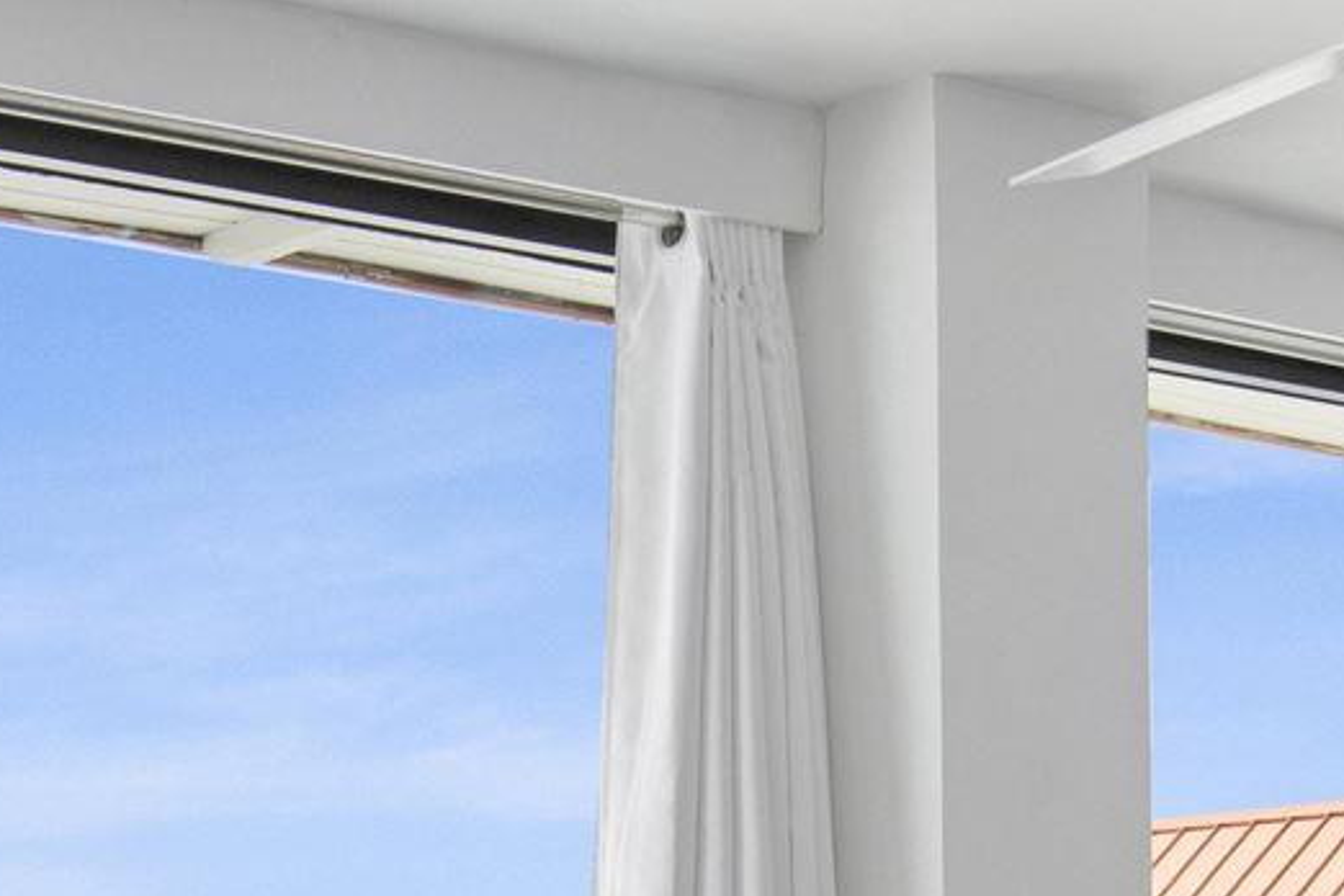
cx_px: 415
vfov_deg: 12.4
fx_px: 3957
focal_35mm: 106
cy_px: 1233
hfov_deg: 19.2
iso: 200
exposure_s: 1/50
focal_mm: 18
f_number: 11
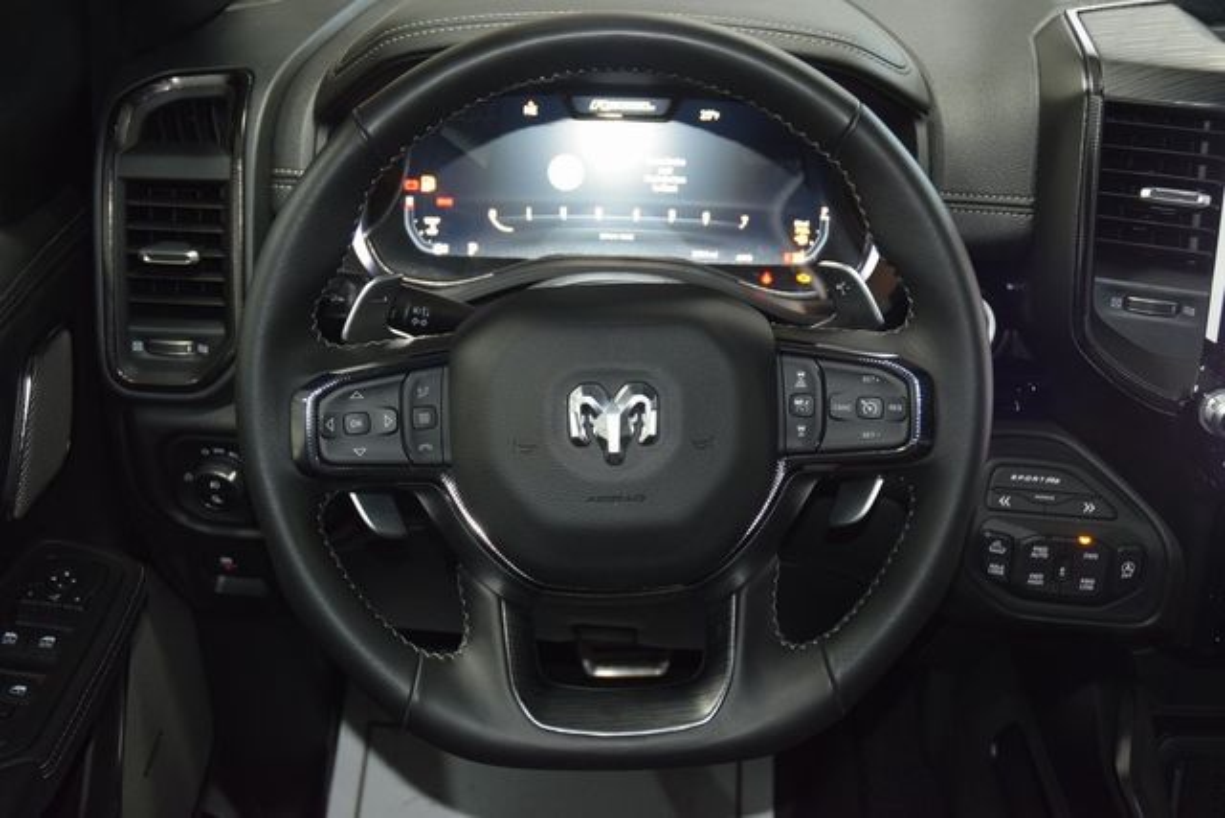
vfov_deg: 30.9
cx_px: 612
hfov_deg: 45.0
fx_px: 1480
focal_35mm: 44
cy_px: 409
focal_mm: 29
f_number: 3.8
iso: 1400
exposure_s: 1/40
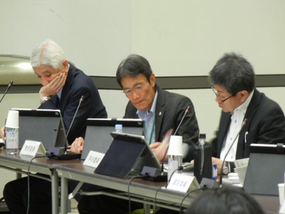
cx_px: 142
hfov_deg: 7.6
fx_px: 2157
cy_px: 107
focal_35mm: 262
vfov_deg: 5.7
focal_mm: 47.2
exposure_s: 1/4.5
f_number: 5.1
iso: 400
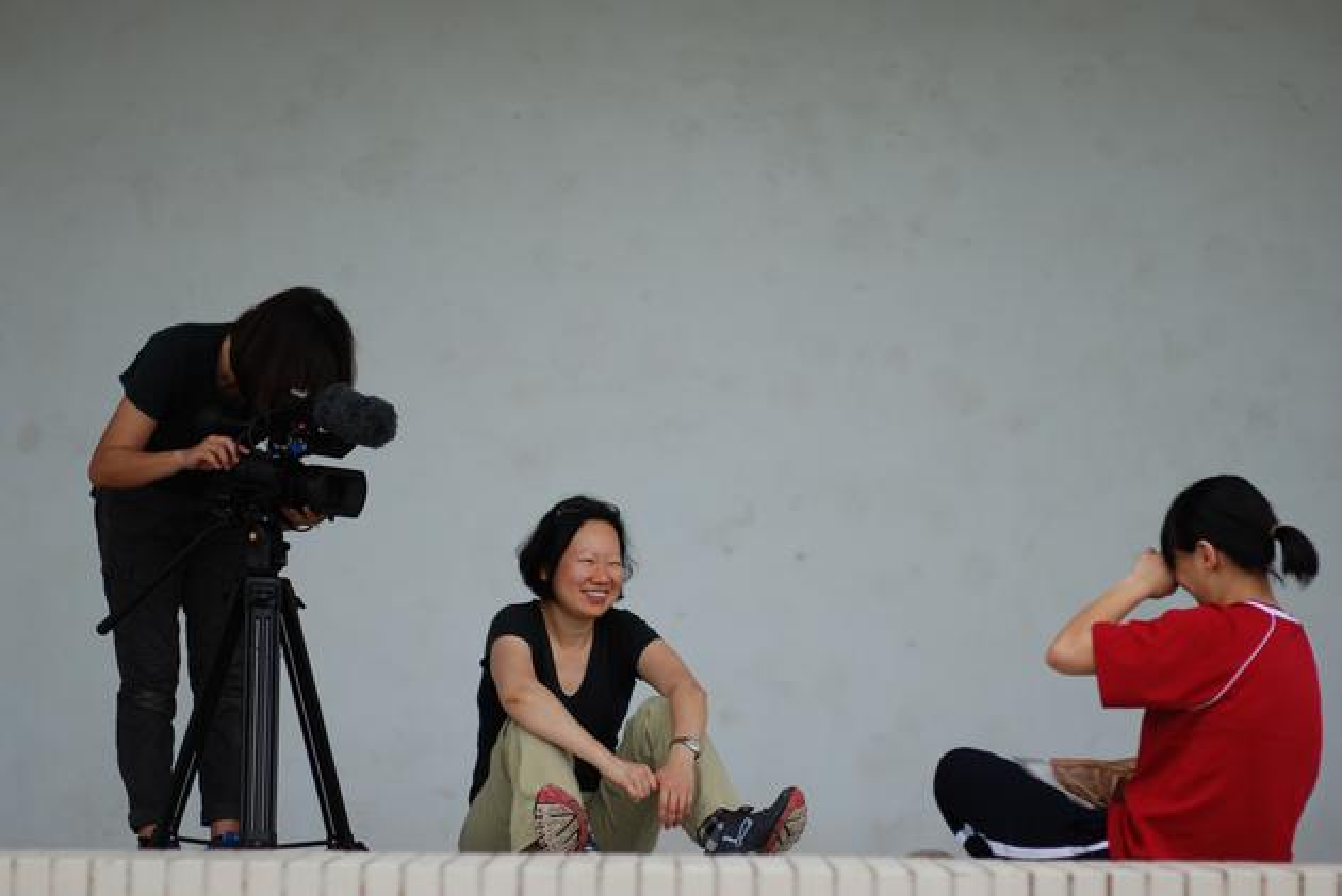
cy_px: 448
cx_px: 671
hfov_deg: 16.1
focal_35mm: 128
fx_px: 4756
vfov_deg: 10.8
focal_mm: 85
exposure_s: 1/3200
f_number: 1.4
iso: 200
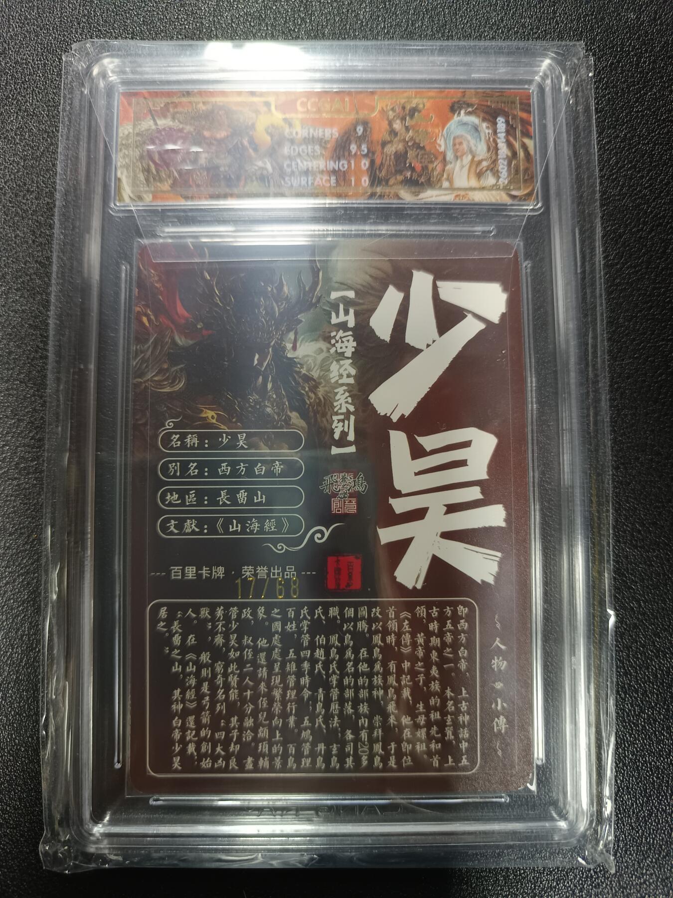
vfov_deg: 71.6
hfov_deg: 56.8
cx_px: 336
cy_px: 449
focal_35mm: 24
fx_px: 622
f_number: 1.7
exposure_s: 1/33.3
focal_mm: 5.31
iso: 829
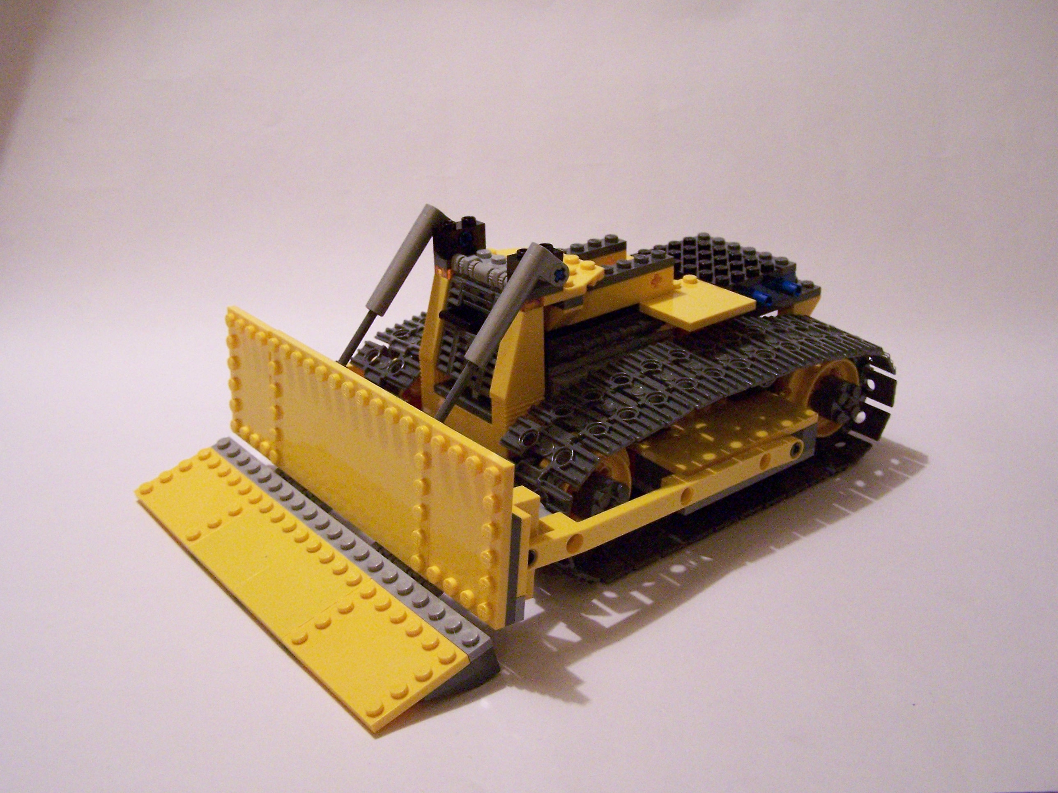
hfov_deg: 49.0
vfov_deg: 37.7
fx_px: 1161
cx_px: 529
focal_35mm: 38
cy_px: 396
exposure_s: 1/20
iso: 400
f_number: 2.8
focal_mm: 6.3
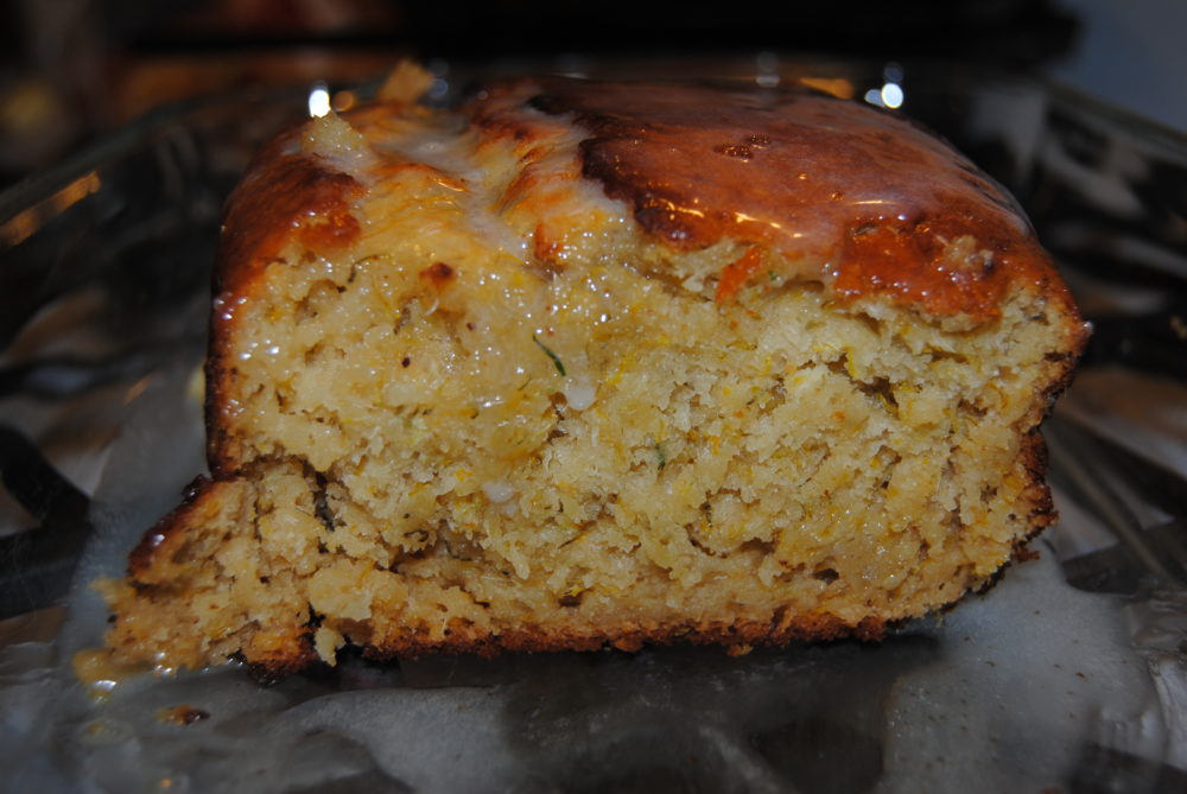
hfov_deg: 46.4
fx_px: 1386
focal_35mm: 42
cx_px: 594
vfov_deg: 32.0
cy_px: 397
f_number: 4
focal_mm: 28
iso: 125
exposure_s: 1/60
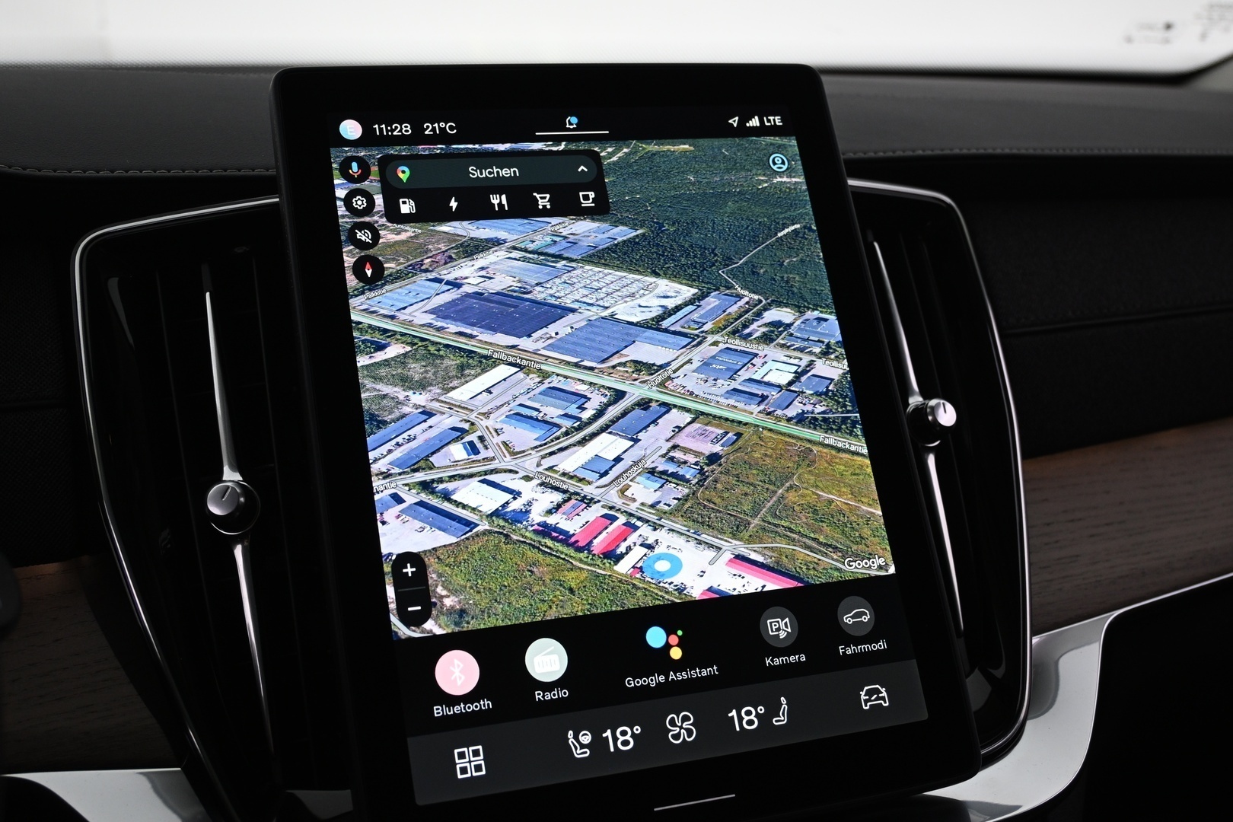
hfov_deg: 48.7
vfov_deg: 33.6
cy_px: 411
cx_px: 616
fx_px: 1361
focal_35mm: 40
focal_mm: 26.5
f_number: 4.5
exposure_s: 1/40
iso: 720
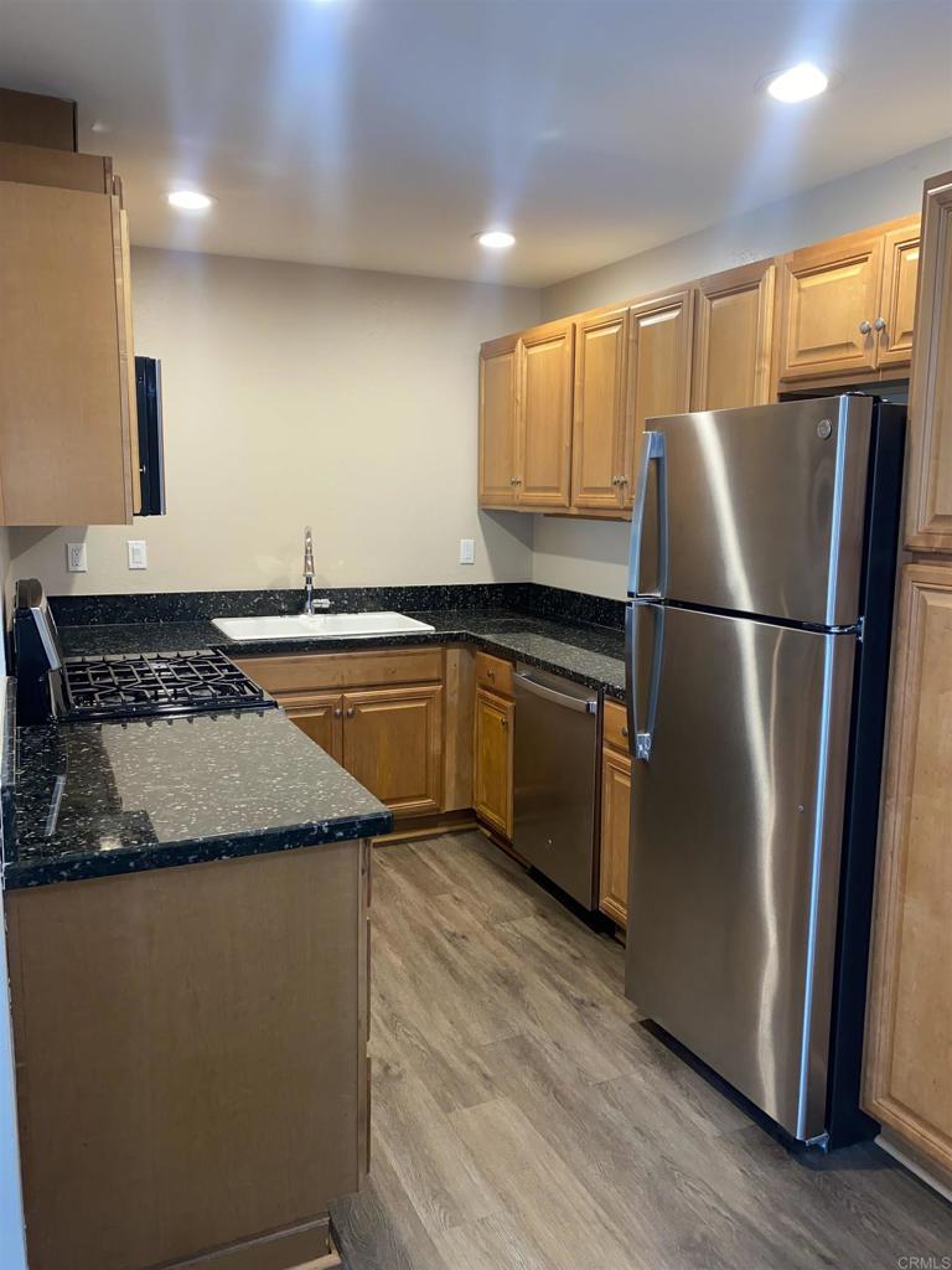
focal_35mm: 26
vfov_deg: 67.3
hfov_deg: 53.1
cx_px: 476
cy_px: 635
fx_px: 953
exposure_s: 1/30
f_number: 1.8
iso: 40
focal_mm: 4.25
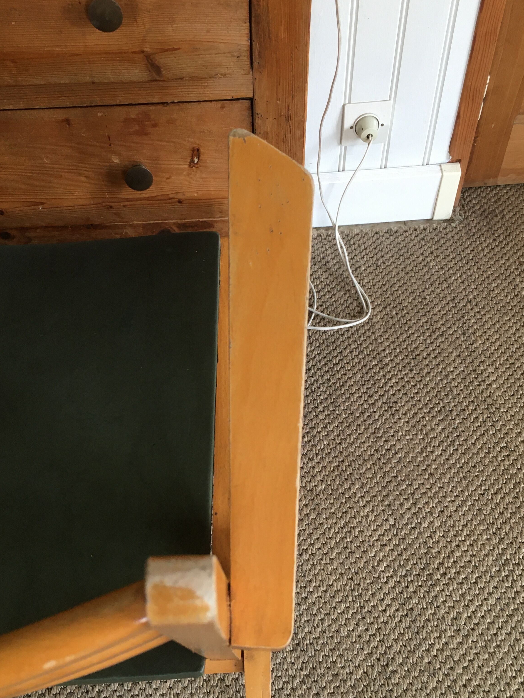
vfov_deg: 48.9
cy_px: 390
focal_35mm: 38
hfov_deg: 37.6
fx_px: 767
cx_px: 222
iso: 100
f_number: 2.2
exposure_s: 1/33
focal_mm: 4.15
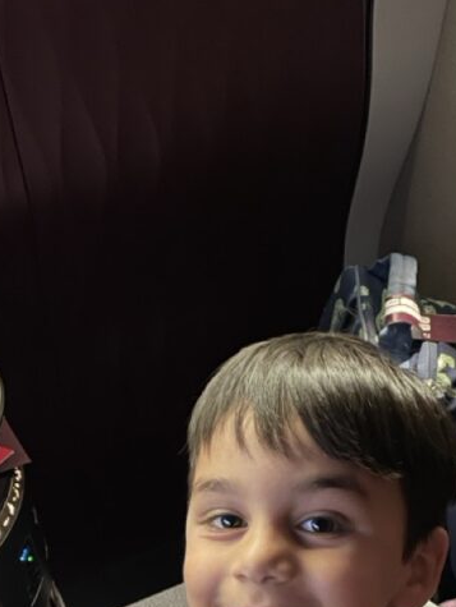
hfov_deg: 26.1
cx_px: 268
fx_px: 982
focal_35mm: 56
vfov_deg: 31.5
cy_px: 622
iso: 800
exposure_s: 1/17
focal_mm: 4.2
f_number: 1.6
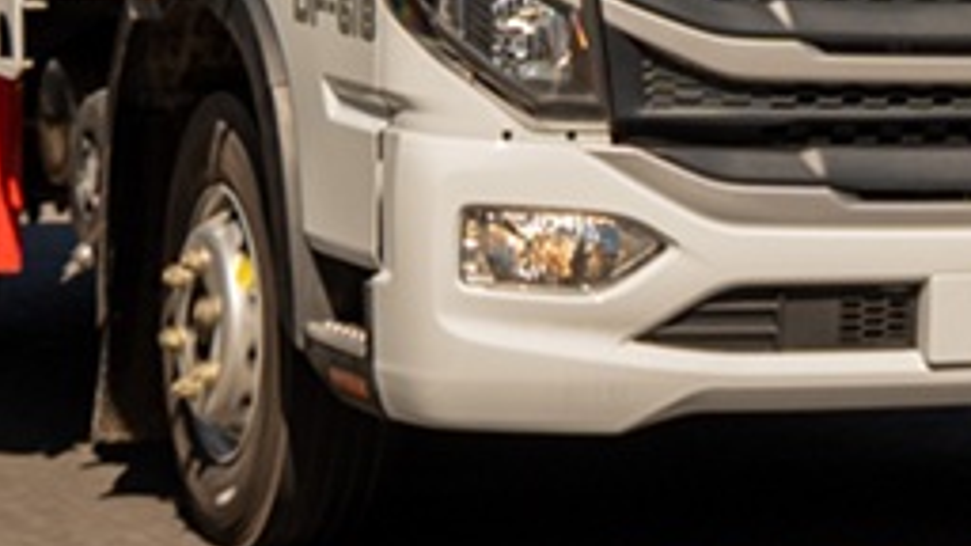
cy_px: -220
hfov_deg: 11.1
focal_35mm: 186
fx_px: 4789
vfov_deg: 6.5
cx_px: 1494
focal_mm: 28
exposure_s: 1/200
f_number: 2.8
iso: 160
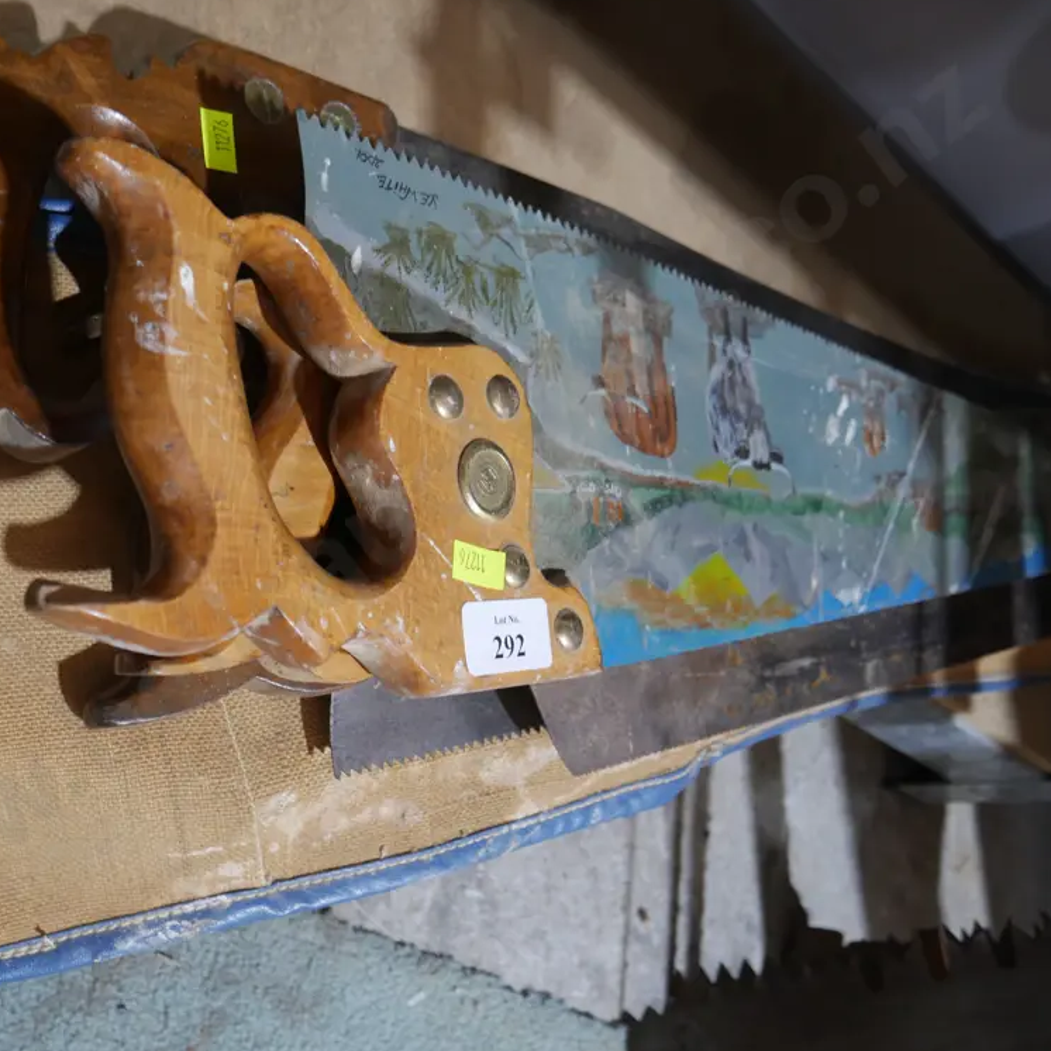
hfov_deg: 48.0
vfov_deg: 48.4
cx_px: 396
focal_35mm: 34
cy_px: 521
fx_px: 1168
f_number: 3.5
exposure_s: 1/60
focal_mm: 14
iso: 800
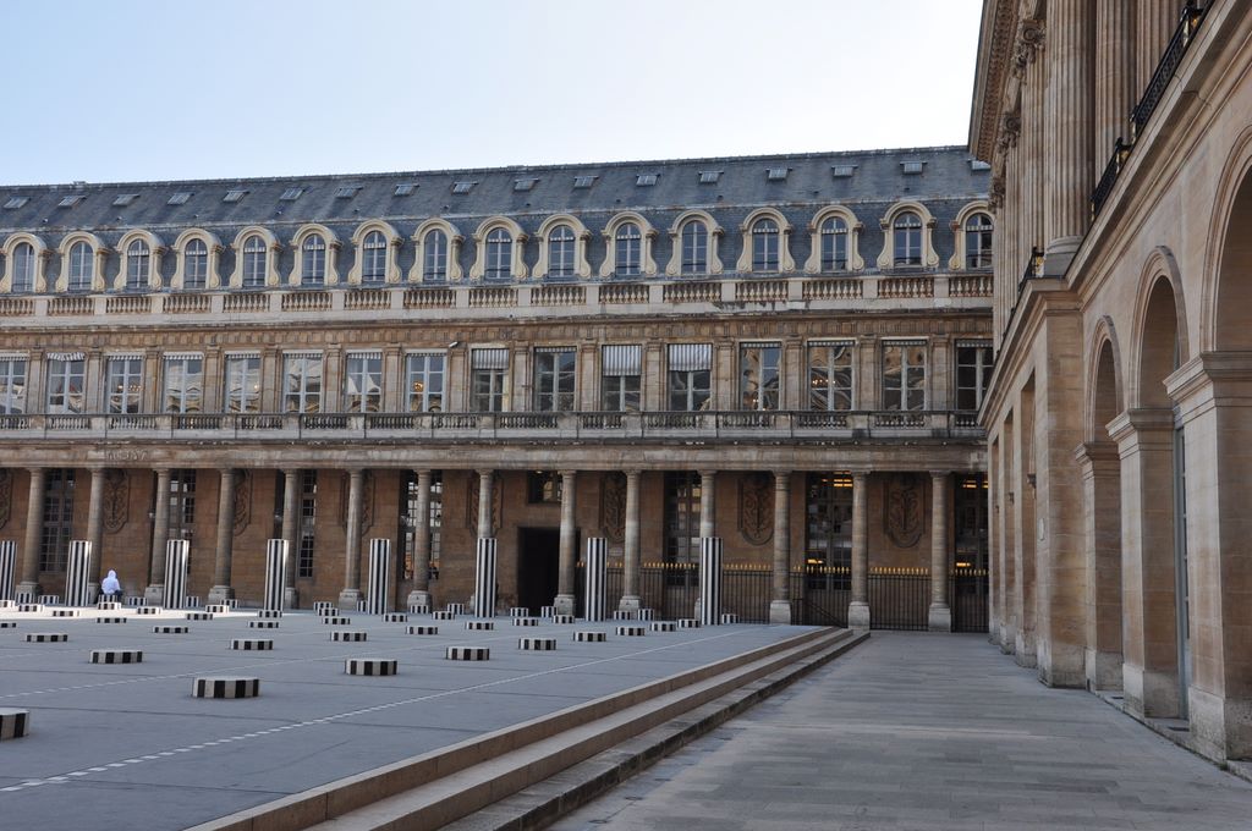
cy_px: 416
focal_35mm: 39
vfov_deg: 34.1
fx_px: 1355
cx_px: 626
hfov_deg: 49.6
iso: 200
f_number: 10
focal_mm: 26
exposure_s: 1/200
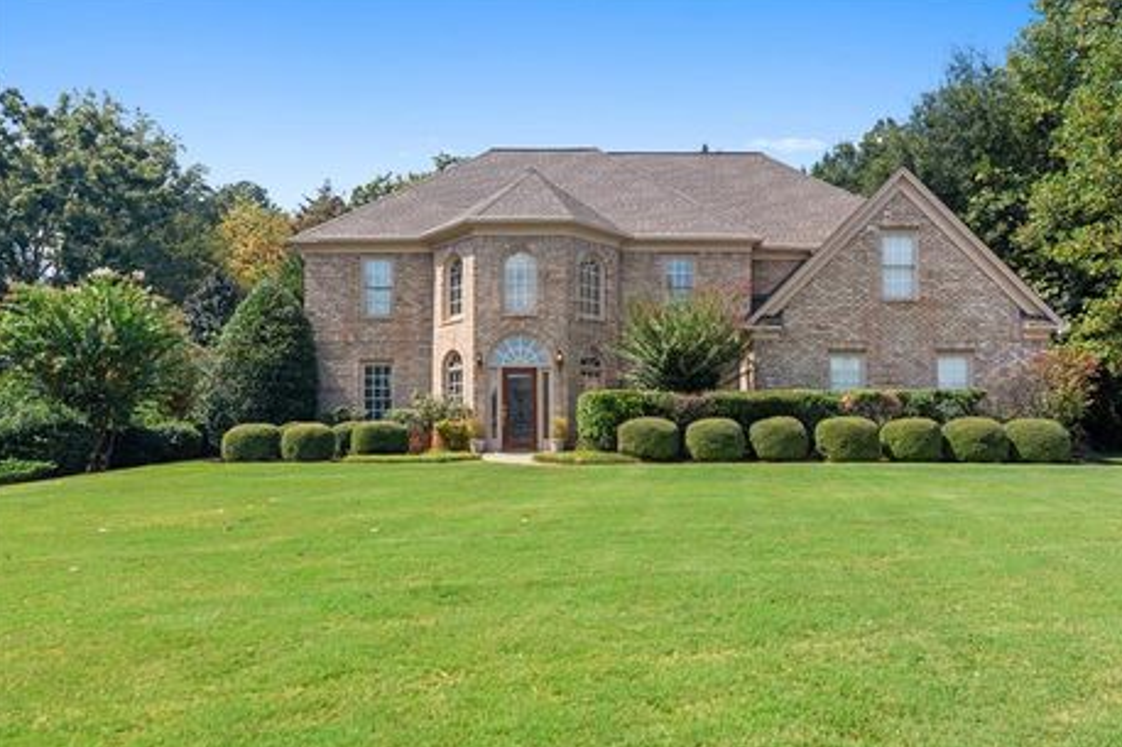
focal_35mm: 24
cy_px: 396
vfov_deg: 53.1
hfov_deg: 73.7
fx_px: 748
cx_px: 600
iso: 200
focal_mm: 15
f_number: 8
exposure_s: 1/500
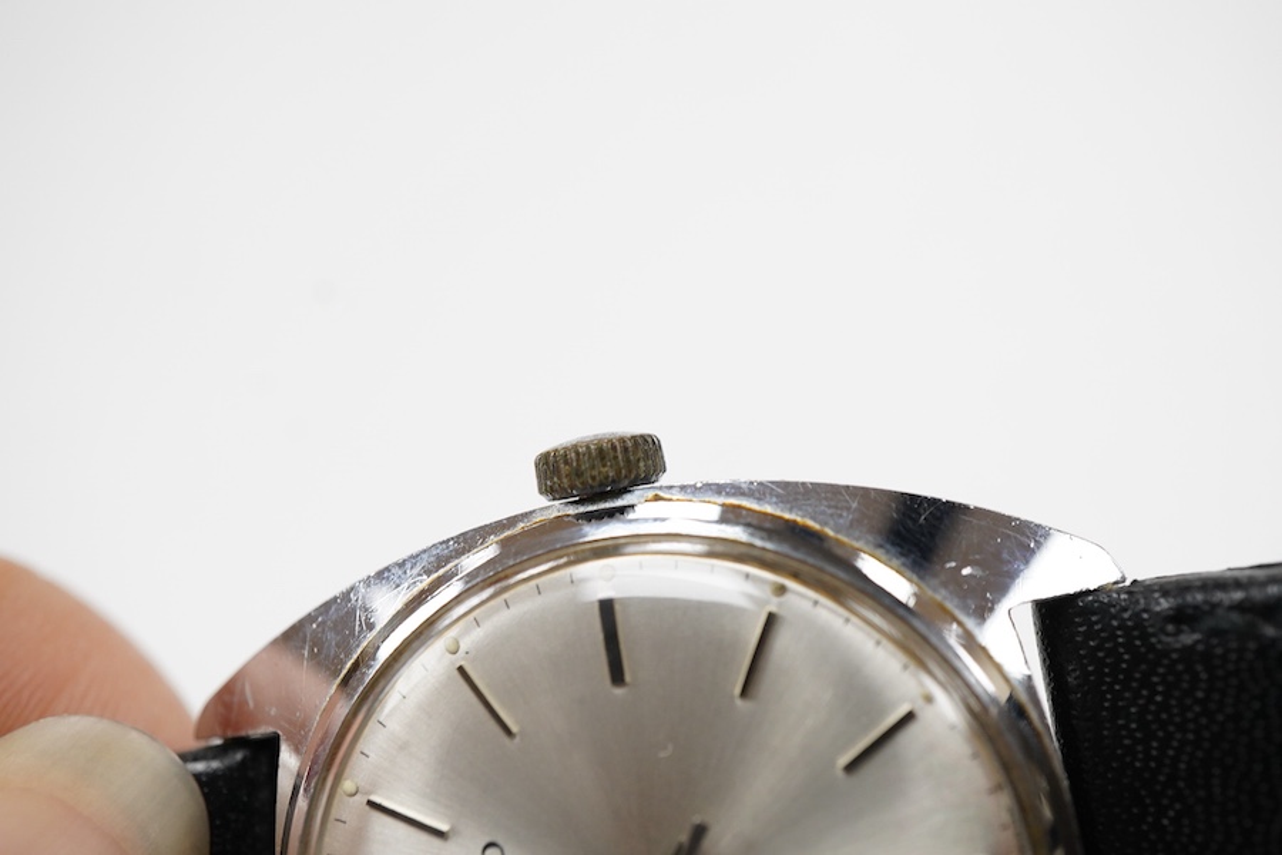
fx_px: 1602
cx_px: 641
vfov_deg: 29.9
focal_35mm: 45
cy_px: 428
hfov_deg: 43.6
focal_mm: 30
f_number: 10
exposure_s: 1/125
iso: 1250
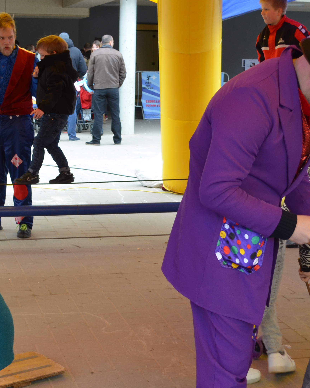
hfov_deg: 21.7
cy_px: 242
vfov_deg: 27.0
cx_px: 93
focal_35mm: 70
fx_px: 803
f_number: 5
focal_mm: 22
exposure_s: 1/100
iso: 400
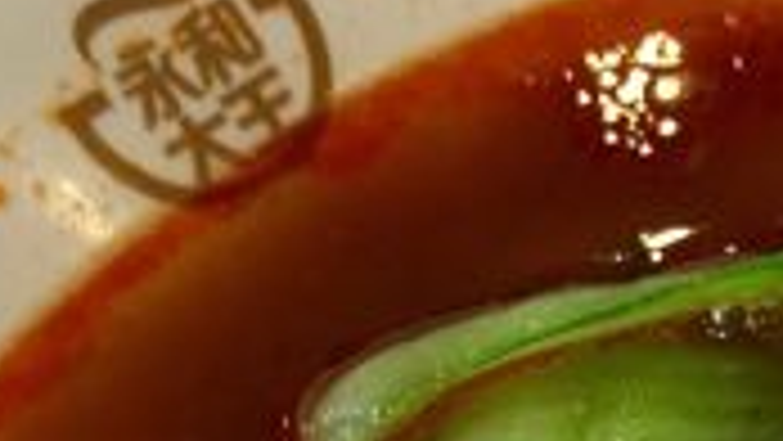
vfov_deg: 8.7
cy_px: 1055
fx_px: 2638
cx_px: 1112
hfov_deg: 15.8
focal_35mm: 127
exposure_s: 1/33
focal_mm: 4.15
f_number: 2.2
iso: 50
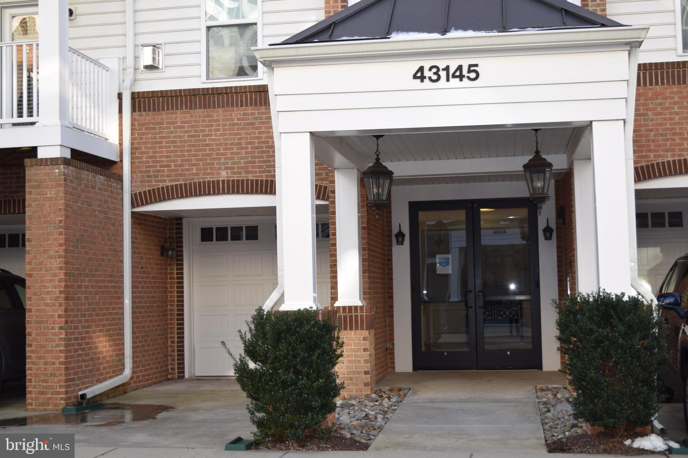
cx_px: 344
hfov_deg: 38.9
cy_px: 229
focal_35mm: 51
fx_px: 975
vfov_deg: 26.5
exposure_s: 1/125
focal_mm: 34
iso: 125
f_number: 5.6
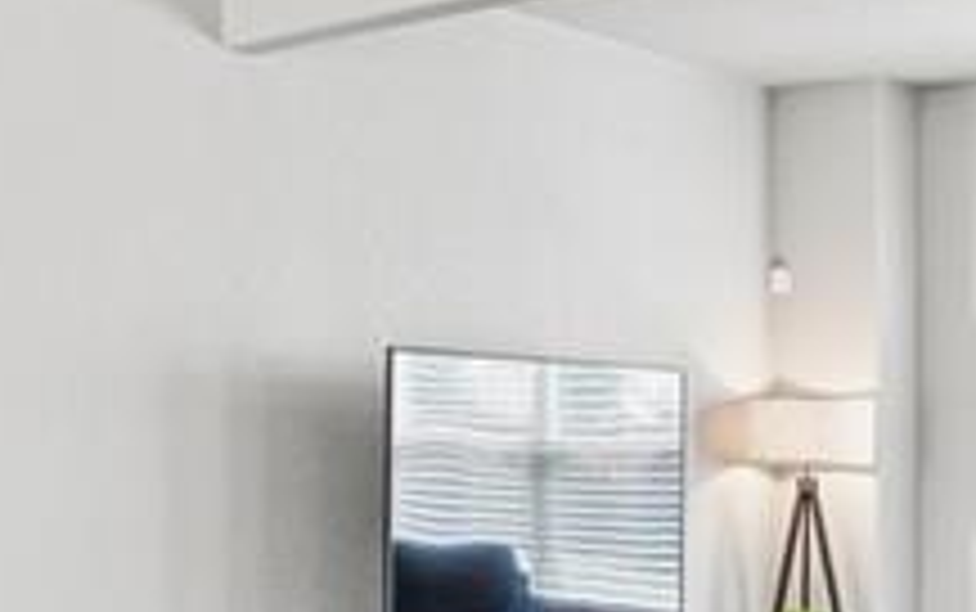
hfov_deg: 27.9
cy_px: 540
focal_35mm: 72
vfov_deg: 17.9
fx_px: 1917
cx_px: 184
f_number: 11
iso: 800
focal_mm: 15
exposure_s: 1/10
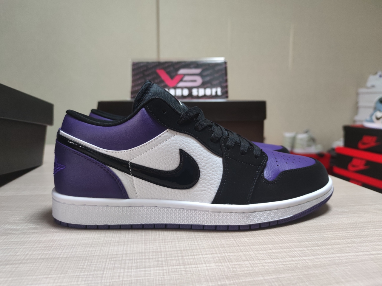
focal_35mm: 24
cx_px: 191
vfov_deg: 56.8
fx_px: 265
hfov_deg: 71.6
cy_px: 143
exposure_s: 1/73
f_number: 1.69
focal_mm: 6.72
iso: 394
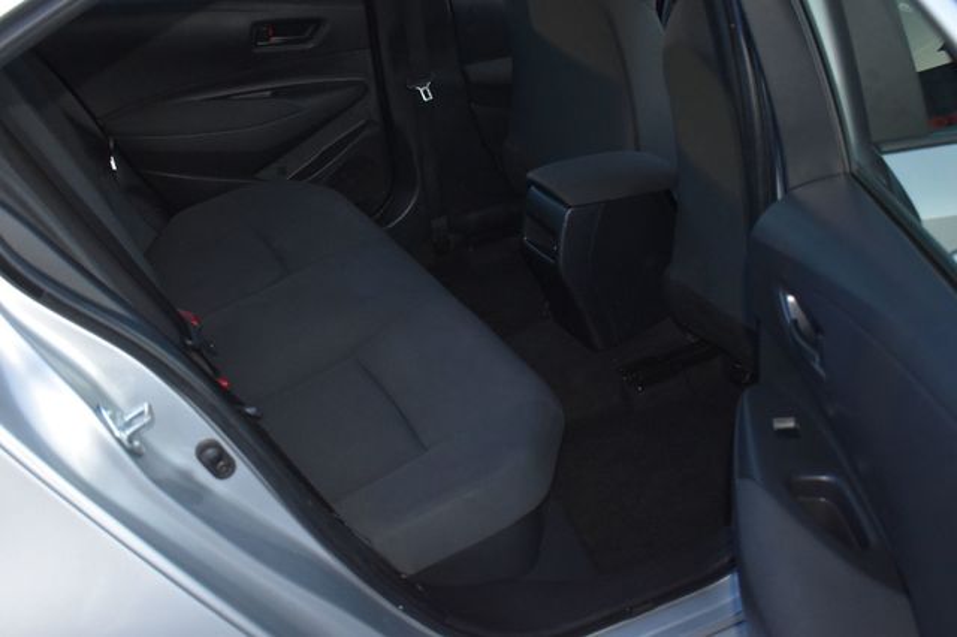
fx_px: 996
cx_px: 478
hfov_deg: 51.3
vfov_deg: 35.5
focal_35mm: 38
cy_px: 318
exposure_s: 1/60
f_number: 4
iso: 1800
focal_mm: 25
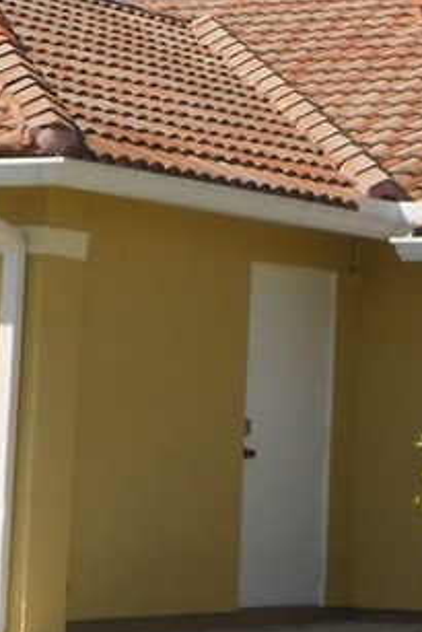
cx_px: 609
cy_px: 278
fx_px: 2986
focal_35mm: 170
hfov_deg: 7.9
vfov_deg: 12.1
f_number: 4.5
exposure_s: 1/640
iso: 80
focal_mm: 8.8
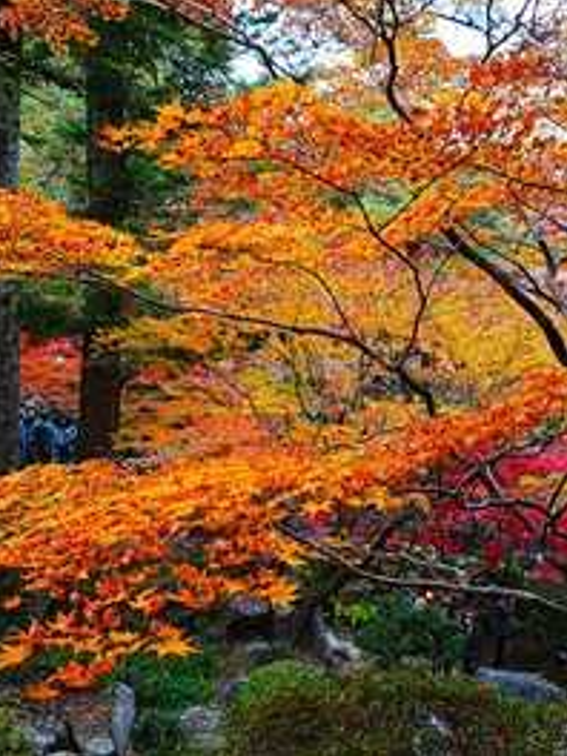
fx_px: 764
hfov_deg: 40.6
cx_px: 318
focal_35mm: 35
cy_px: 377
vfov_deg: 52.6
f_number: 5.6
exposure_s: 1/50
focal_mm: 24
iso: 100
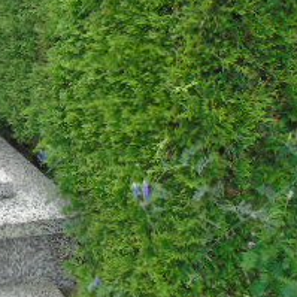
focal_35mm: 71
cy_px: 82
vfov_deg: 24.1
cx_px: -96
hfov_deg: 21.8
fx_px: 689
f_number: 3.4
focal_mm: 4.4
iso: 80
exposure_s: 1/125
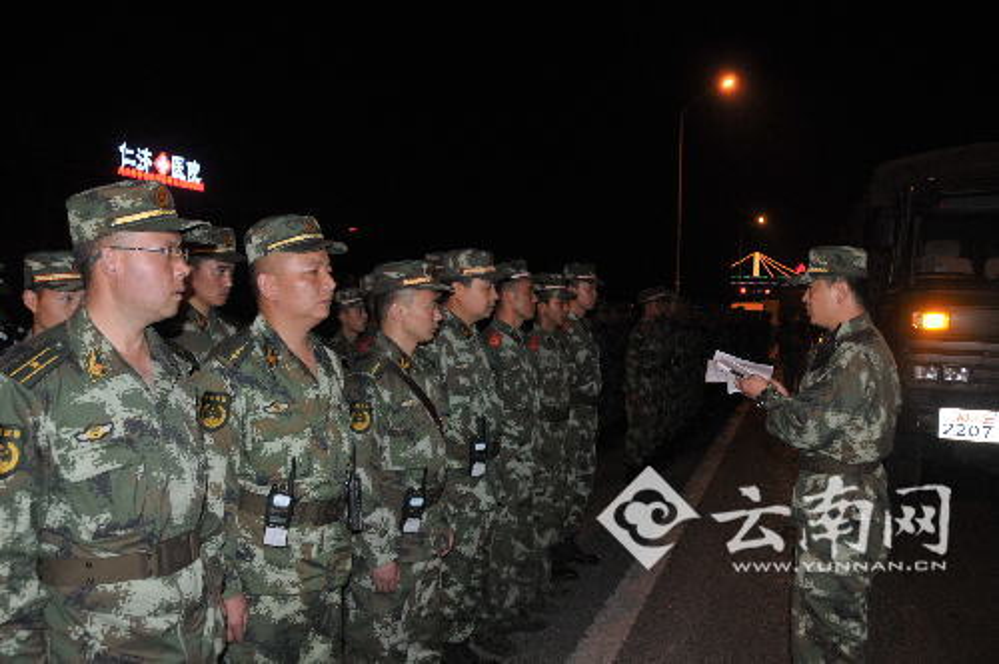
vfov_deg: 43.5
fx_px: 831
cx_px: 500
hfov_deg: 62.0
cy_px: 332
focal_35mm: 30
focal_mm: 20
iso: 560
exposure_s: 1/60
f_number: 4.5
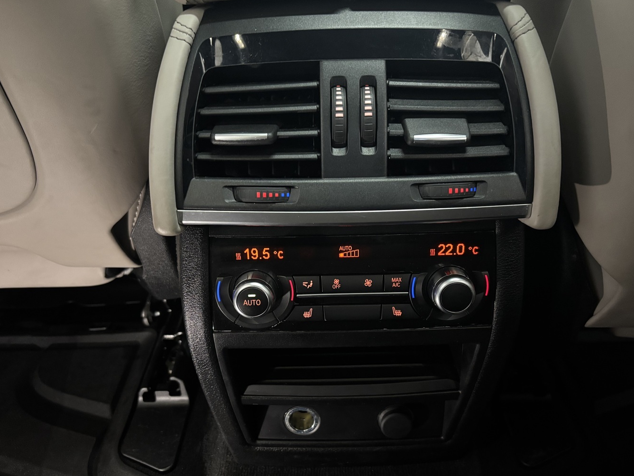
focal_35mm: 28
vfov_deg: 49.7
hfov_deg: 63.4
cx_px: 323
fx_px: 513
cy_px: 253
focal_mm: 5.96
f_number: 1.6
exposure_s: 1/20
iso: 1000
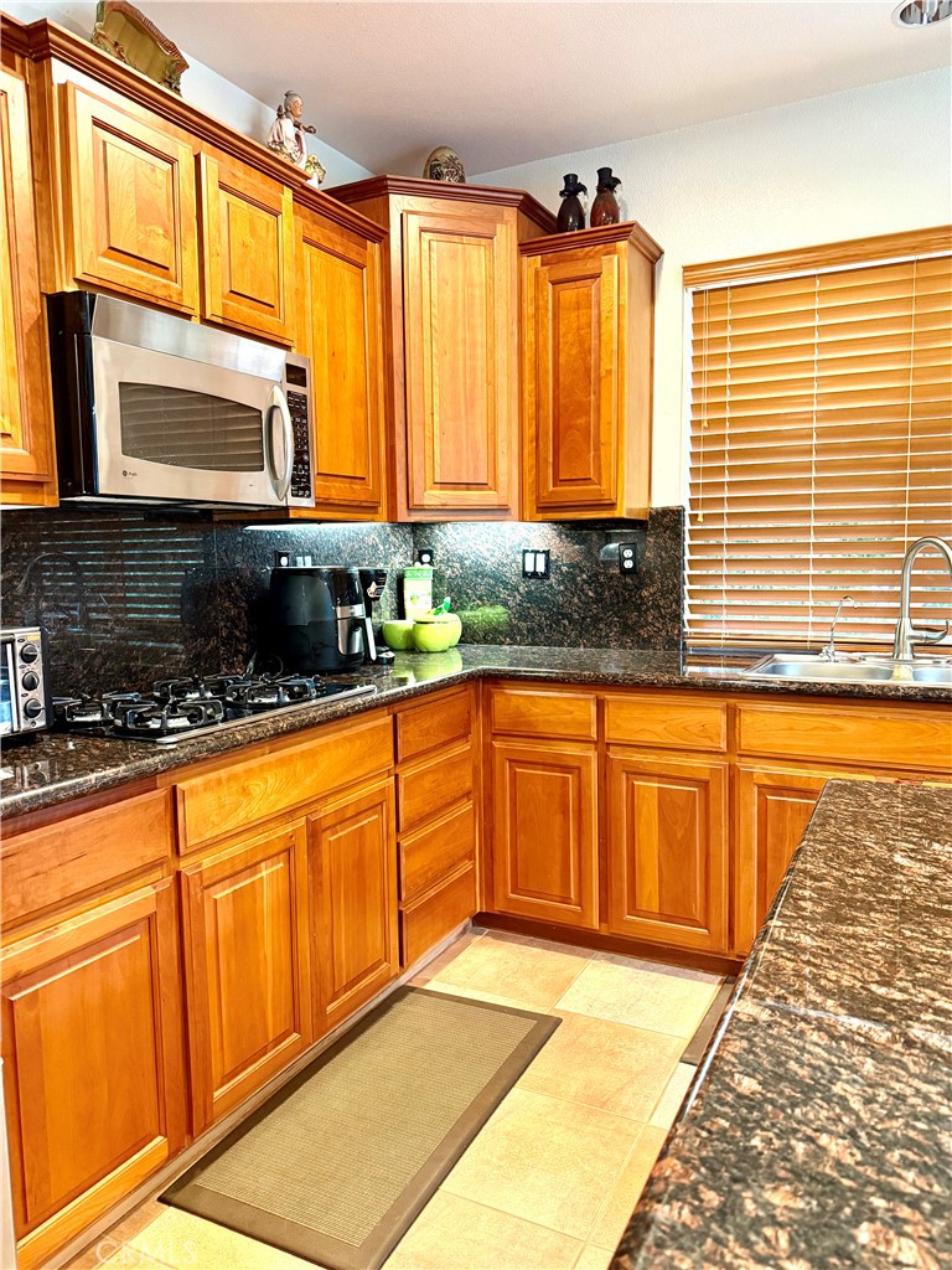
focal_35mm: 24
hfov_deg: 56.8
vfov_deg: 71.6
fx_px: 880
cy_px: 635
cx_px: 476
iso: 640
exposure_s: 1/60
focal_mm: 6.76
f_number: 1.78
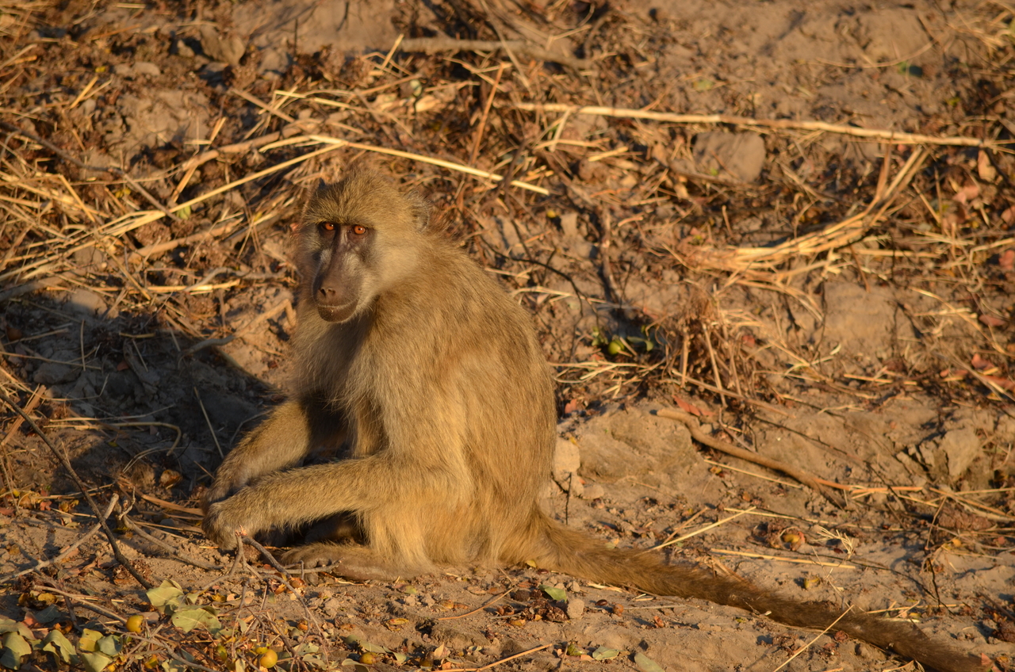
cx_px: 508
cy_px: 336
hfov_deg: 5.3
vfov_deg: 3.5
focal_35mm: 390
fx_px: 10974
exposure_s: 1/500
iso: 250
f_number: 5.6
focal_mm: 260
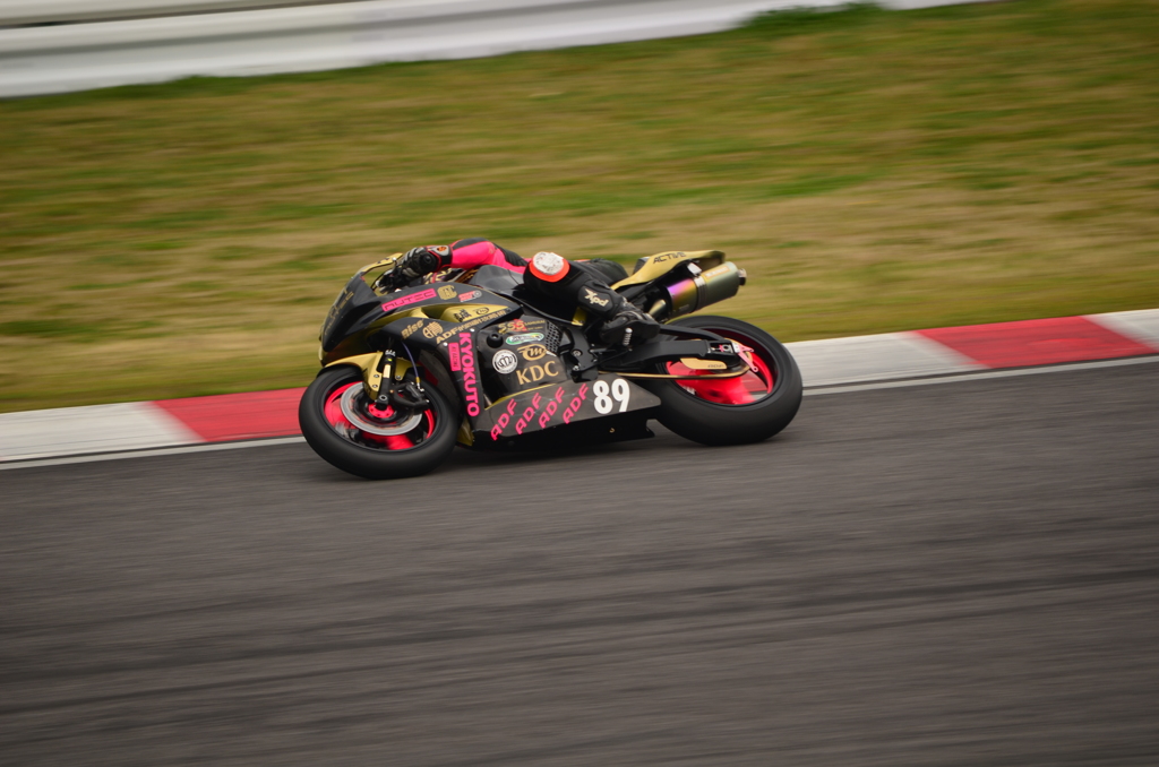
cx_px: 580
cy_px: 384
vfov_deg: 3.0
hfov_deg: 4.6
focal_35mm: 450
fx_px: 14456
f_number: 5.6
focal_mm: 300
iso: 140
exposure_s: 1/250
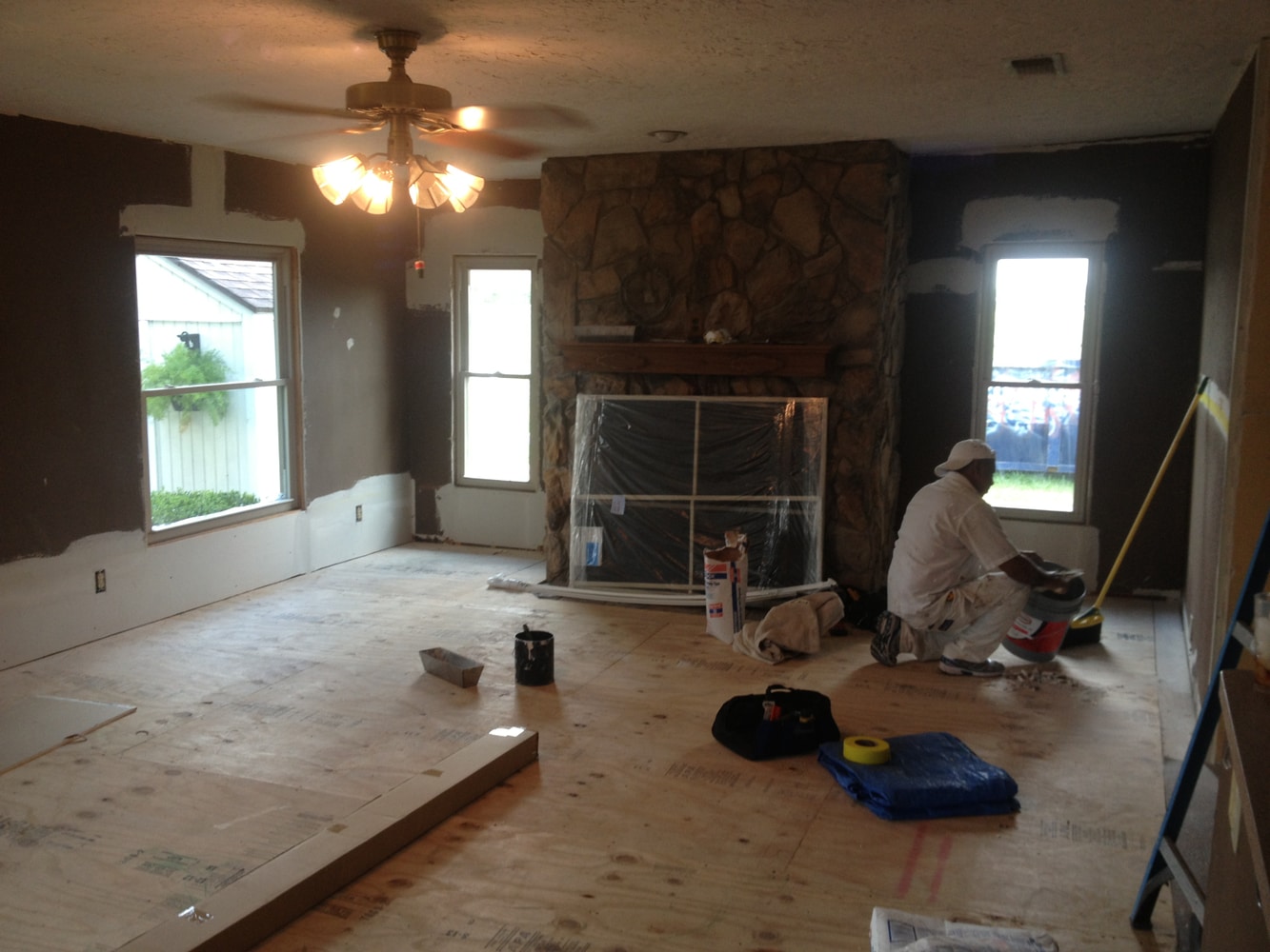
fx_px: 1284
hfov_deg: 52.6
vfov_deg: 40.7
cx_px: 635
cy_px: 476
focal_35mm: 35
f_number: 2.4
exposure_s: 1/40
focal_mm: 4.28
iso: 64
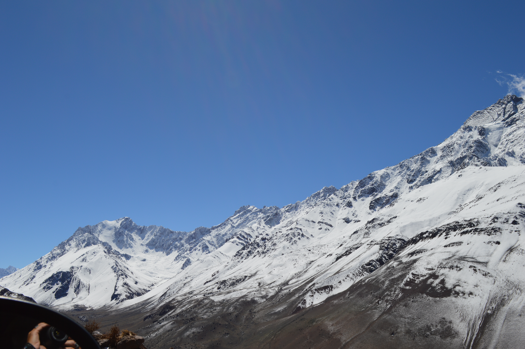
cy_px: 174
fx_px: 525
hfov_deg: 53.2
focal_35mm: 36
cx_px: 262
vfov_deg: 36.8
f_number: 10
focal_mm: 24
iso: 100
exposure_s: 1/400
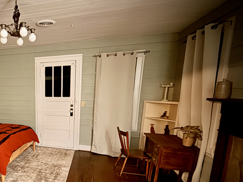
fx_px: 183
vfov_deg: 52.0
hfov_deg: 57.8
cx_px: 24
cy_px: 122
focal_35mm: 26
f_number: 2.2
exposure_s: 1/12
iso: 1250
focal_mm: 2.22
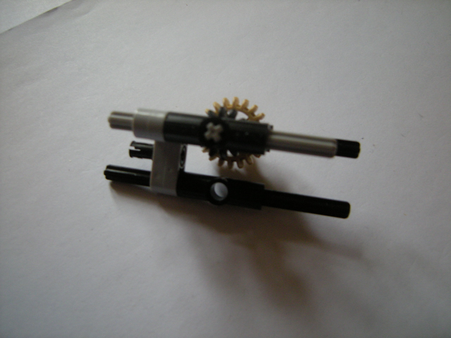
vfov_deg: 49.7
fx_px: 365
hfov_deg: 63.4
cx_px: 226
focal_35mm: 28
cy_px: 169
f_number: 2.8
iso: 242
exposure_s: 1/53.7
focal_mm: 4.7
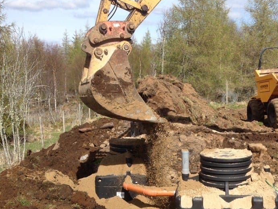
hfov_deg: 36.4
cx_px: 187
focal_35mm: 52
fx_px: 418
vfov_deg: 27.8
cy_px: 150
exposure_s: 1/1416
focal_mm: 4.28
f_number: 2.4
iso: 50
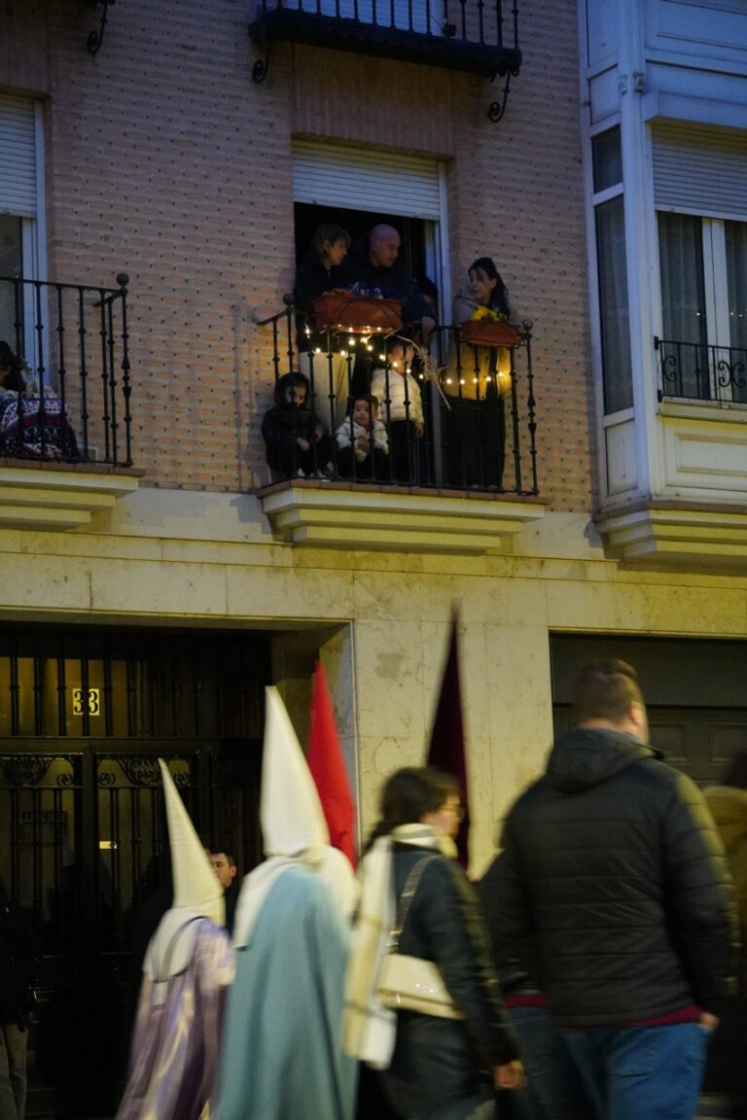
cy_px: 560
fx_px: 2568
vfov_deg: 24.6
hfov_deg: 16.6
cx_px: 374
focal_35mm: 82
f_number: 4.5
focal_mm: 55
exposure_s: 1/15
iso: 6400
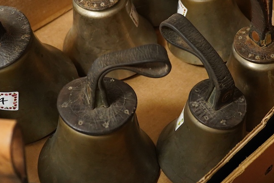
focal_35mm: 78
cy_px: 57
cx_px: 128
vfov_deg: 17.4
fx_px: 594
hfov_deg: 26.0
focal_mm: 30
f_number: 3.5
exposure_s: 1/60
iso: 2500
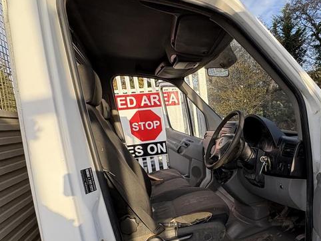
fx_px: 241
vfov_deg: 51.9
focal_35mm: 26
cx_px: 213
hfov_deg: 65.6
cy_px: 164
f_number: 2.2
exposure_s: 1/334
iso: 64
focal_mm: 2.22
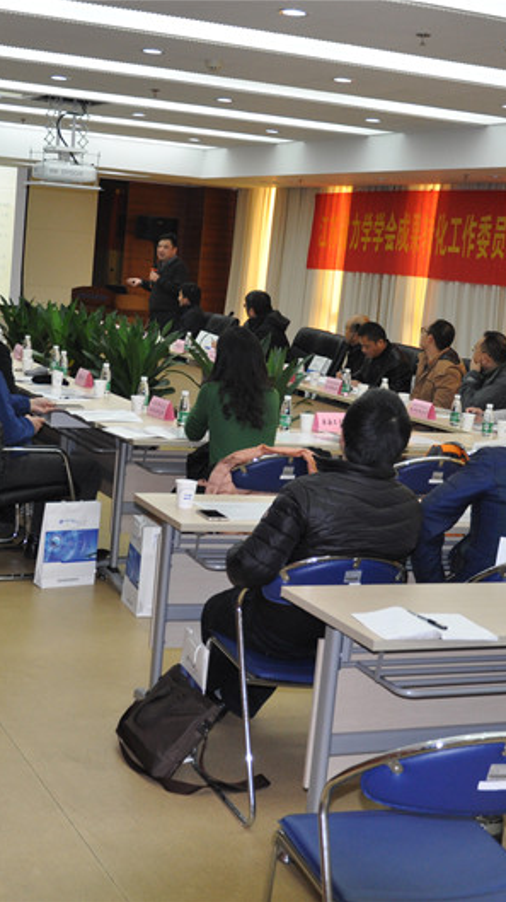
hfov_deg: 21.0
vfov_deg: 36.6
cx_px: 211
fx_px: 1362
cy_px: 451
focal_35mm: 57
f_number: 3.8
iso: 720
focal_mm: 24
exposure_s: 1/125
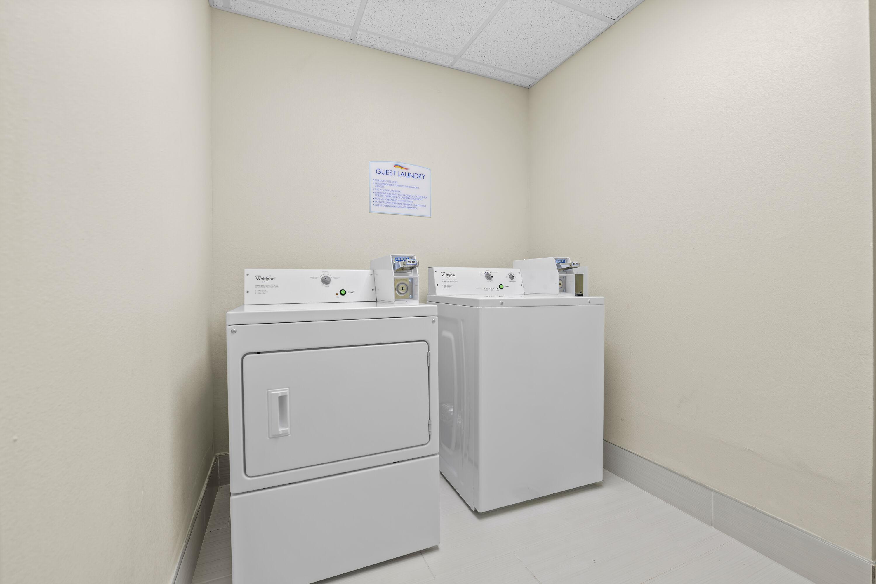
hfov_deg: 96.7
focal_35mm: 16
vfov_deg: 73.7
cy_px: 292
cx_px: 438
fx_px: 389
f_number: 8
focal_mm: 16
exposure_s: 1/8
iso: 125
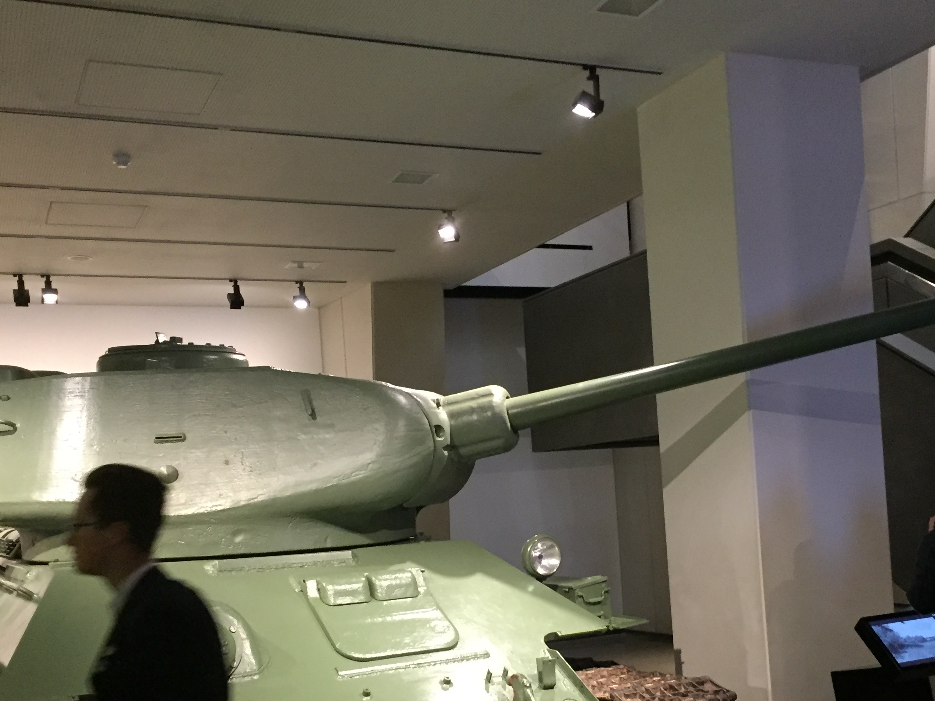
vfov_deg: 33.8
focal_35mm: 42
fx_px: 1134
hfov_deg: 44.7
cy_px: 501
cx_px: 521
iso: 250
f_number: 2.2
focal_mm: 4.15
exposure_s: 1/25
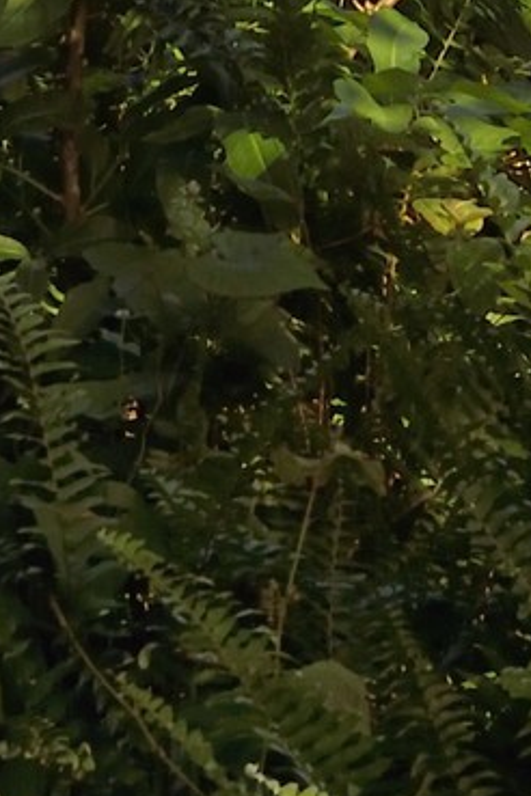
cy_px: -1416
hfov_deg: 7.2
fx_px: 4181
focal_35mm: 189
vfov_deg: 9.2
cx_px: -22
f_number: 14
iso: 200
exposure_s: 1/320
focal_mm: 29
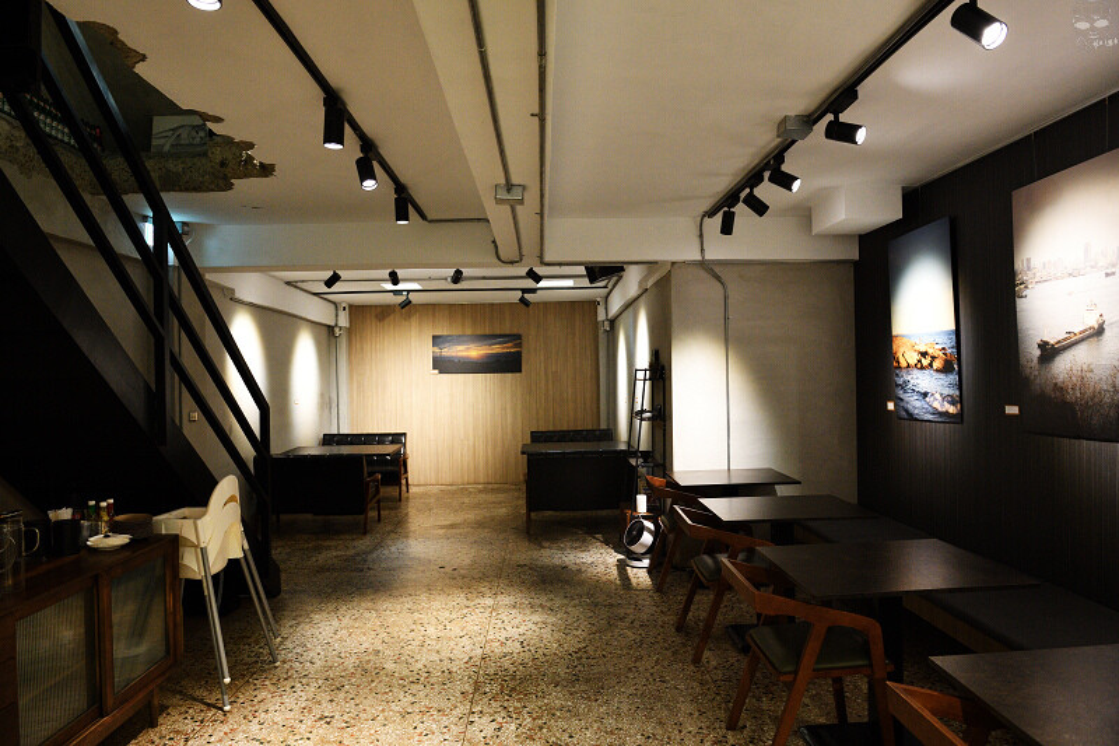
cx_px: 560
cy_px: 373
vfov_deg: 53.1
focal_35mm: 24
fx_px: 746
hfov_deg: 73.8
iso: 3200
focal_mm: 24
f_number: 5.6
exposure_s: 1/50
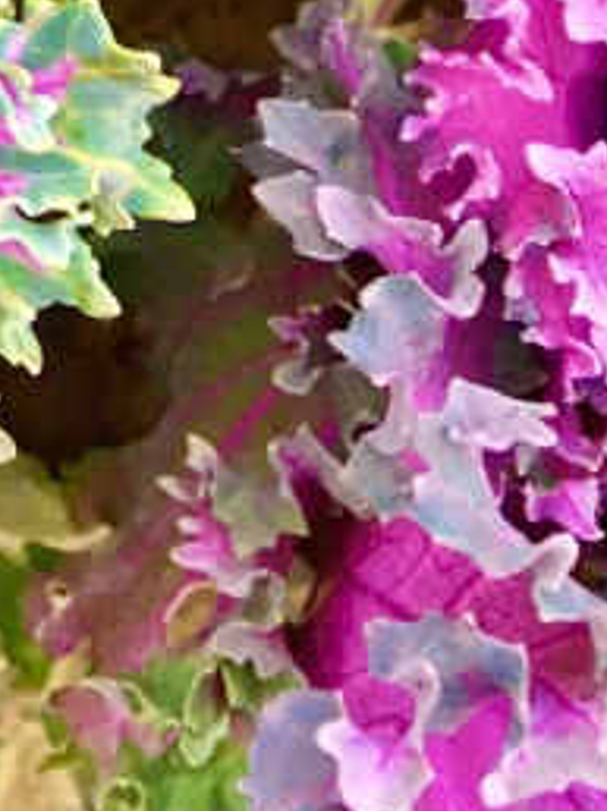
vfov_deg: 13.1
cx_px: -708
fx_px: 3162
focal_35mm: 135
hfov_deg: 10.0
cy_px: -685
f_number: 2.2
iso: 32
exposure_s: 1/17
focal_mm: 4.15
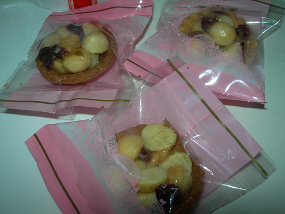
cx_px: 142
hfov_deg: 49.0
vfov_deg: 37.7
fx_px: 313
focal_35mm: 38
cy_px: 107
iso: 50
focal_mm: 7.8
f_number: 4.8
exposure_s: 1/60.1
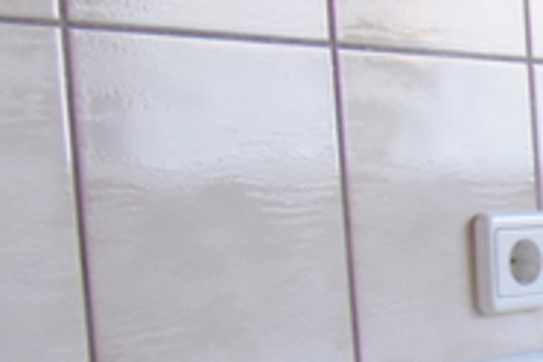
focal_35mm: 97
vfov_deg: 14.0
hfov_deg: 11.6
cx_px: 1620
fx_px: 1463
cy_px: 336
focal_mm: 10
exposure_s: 1/125
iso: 800
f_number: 4.5
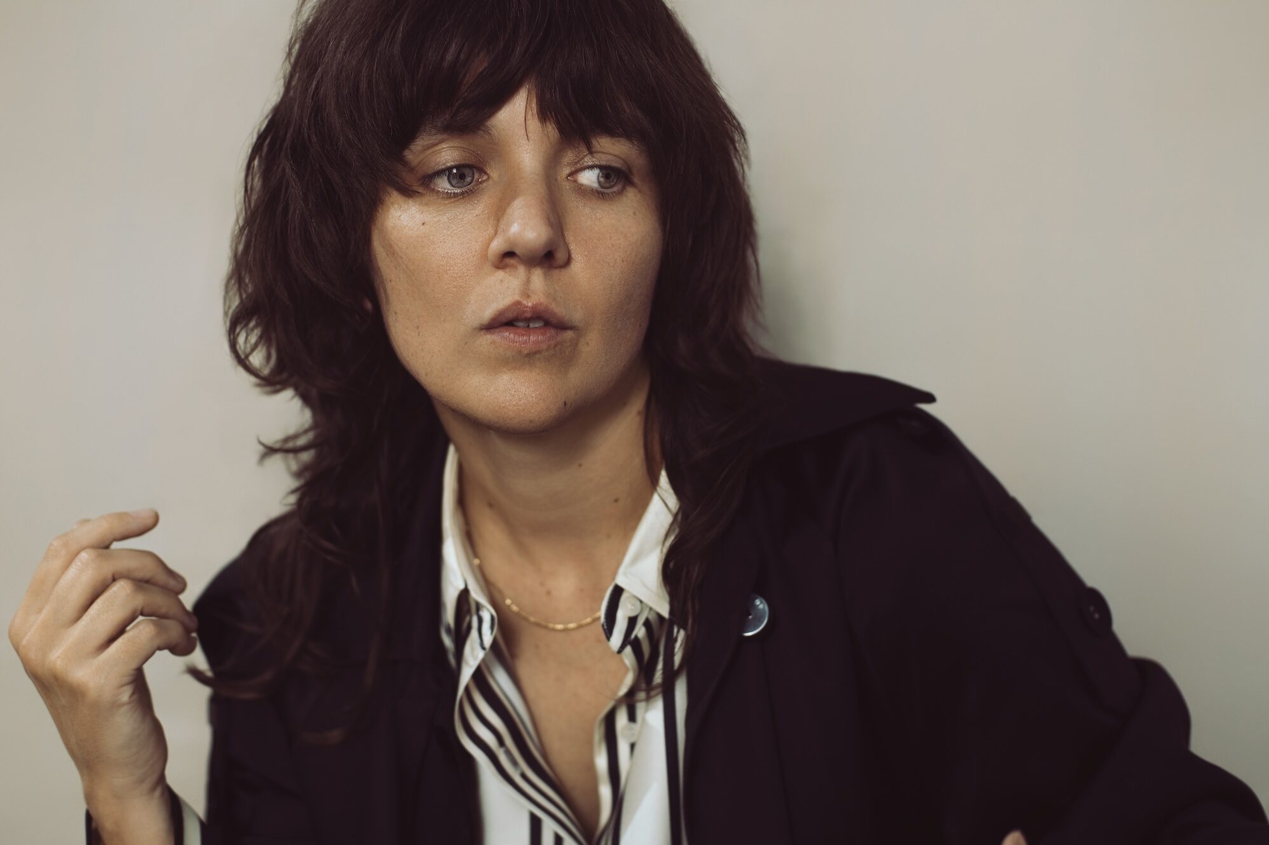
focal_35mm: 50
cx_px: 634
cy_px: 422
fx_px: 1762
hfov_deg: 39.6
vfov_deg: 27.0
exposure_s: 1/320
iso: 640
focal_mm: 50
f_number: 3.2
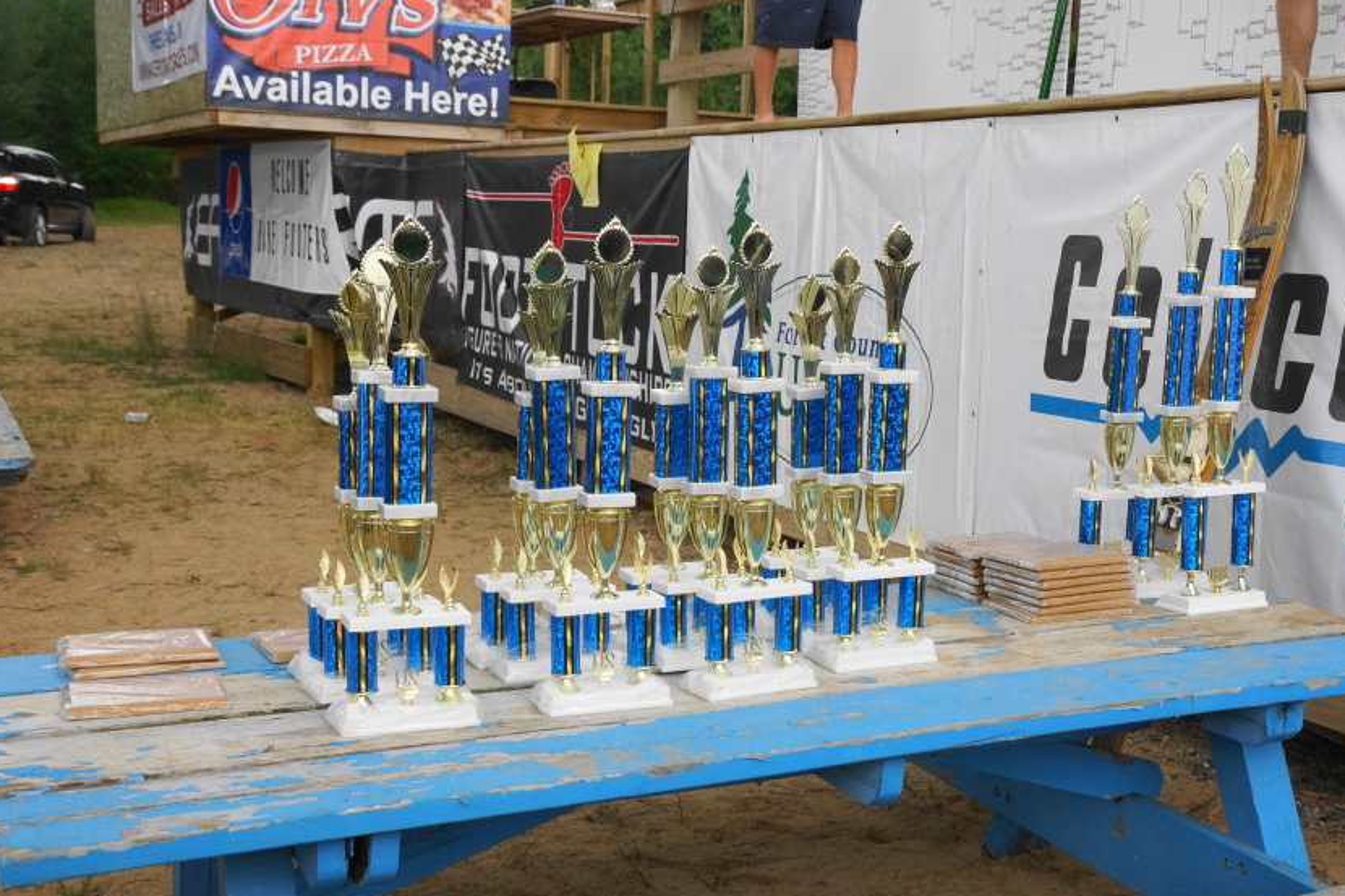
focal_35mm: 47
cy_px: 475
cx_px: 804
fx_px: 1756
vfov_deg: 28.6
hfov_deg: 41.7
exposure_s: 1/125
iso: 800
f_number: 5.6
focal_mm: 26
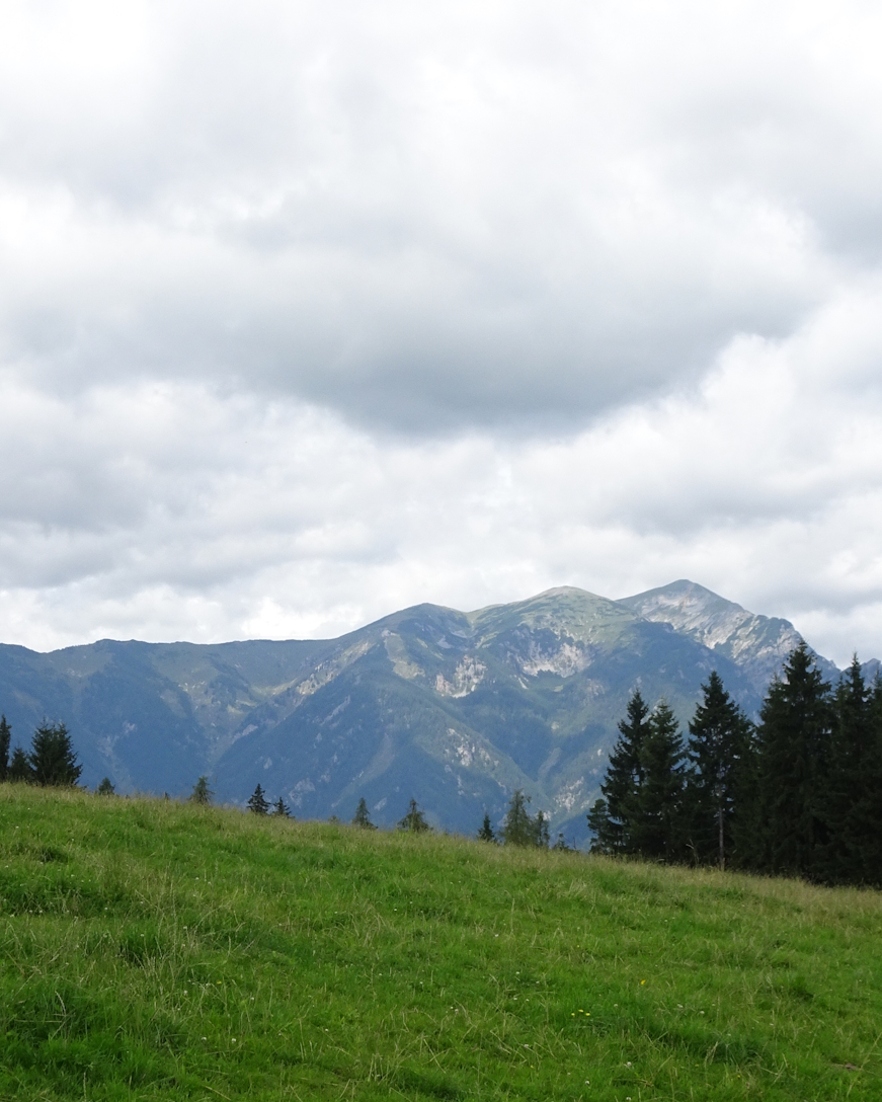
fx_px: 2022
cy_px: 699
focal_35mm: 62
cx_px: 422
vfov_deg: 30.3
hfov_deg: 24.6
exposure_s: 1/500
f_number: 4
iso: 80
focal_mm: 6.17
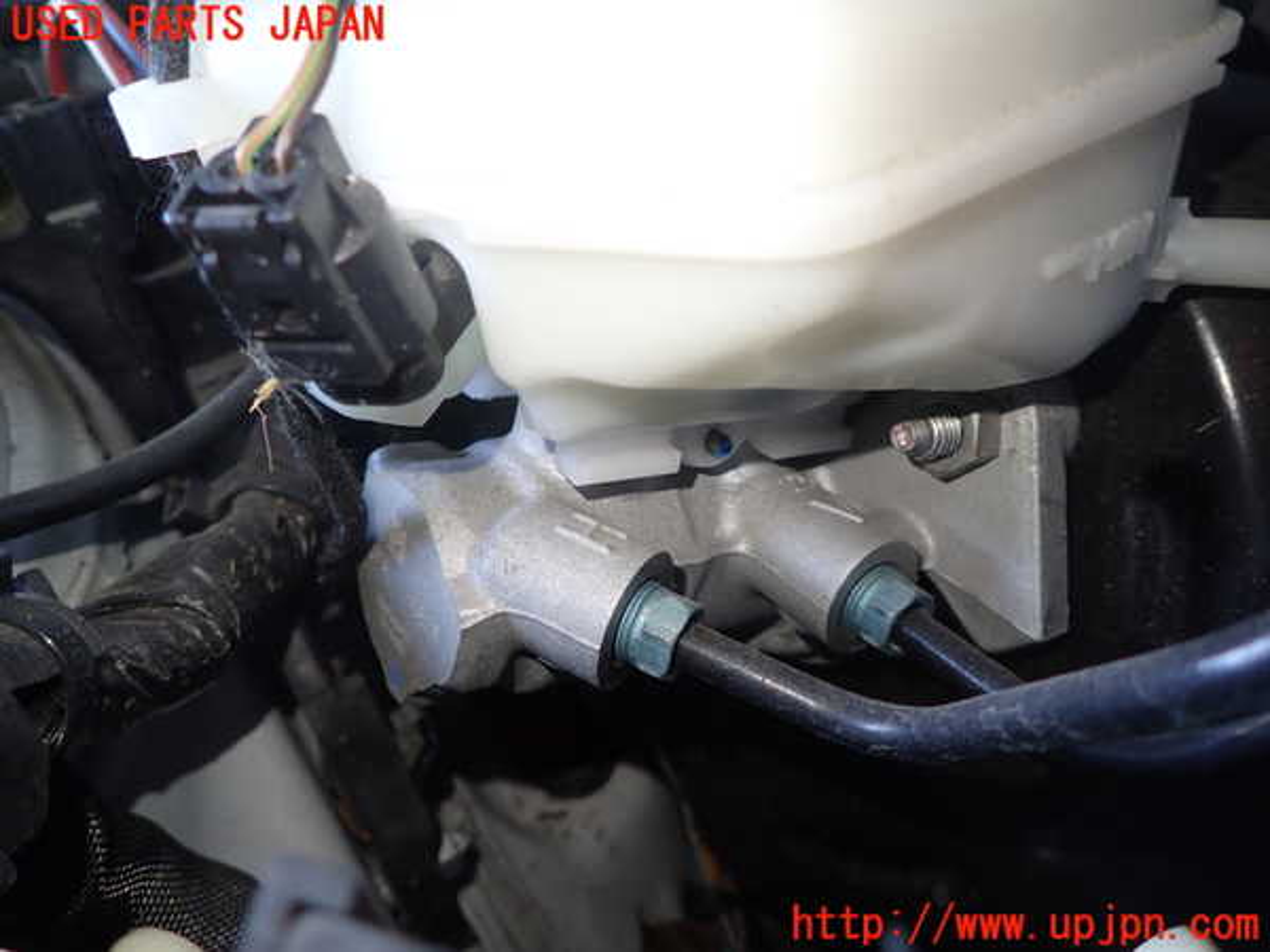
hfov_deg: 69.4
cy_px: 476
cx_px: 635
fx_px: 917
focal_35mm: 25
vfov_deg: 54.9
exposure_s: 1/60
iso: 200
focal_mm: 4.5
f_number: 2
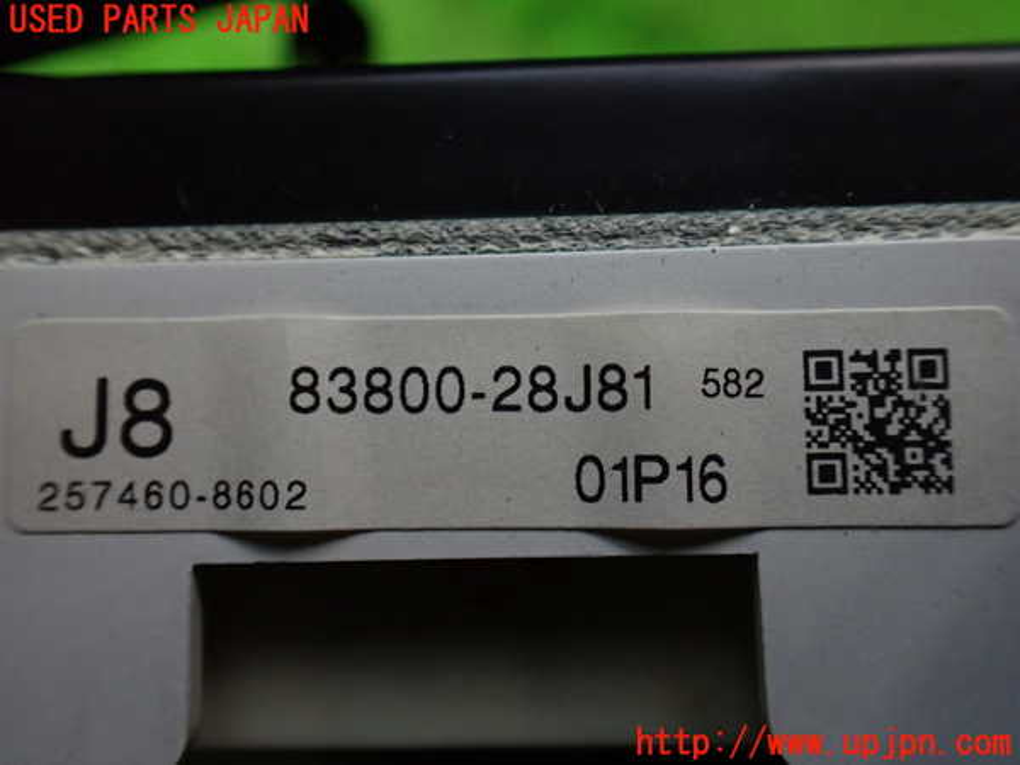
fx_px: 884
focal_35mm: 30
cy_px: 382
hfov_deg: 60.0
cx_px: 510
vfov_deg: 46.8
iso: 800
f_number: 2.3
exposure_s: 1/50
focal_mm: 5.4
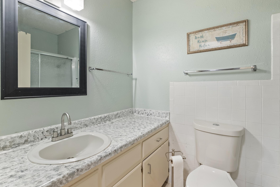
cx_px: 141
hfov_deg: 93.2
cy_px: 89
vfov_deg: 70.5
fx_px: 132
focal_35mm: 17
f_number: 9
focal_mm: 16
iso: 250
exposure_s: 1/1.25
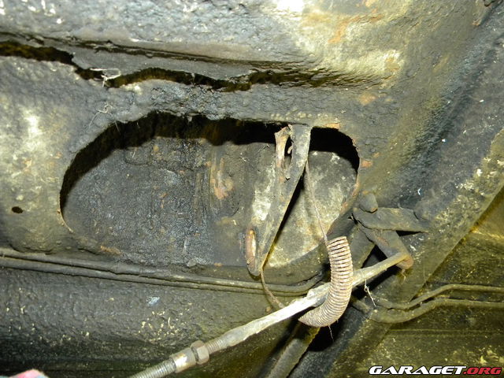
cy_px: 189
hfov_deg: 63.4
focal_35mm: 28
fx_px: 408
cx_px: 252
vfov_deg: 49.7
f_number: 3.5
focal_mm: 5
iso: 400
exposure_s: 1/26
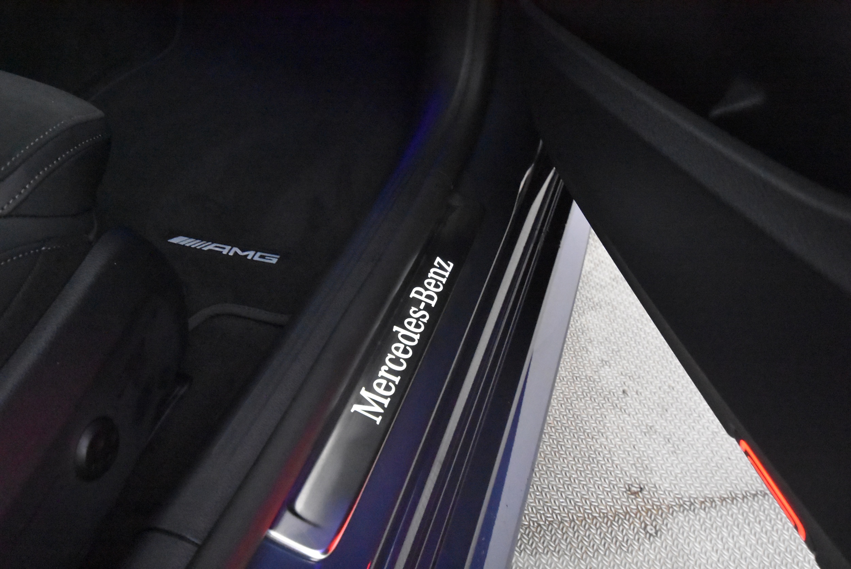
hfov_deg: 61.9
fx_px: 710
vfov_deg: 43.7
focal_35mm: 30
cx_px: 426
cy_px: 284
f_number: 5.6
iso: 12800
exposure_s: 1/50
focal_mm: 20
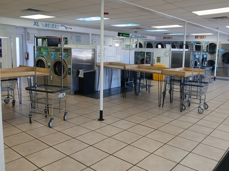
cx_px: 131
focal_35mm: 31
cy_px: 76
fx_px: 205
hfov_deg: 58.1
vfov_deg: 45.4
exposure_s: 1/60
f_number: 1.8
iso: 64
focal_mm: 3.98
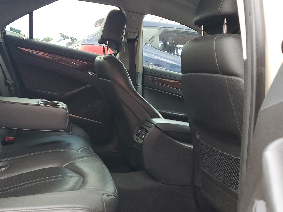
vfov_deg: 40.6
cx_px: 116
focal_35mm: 35
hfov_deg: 52.3
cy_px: 120
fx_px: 286
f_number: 1.5
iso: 84
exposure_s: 1/60.2
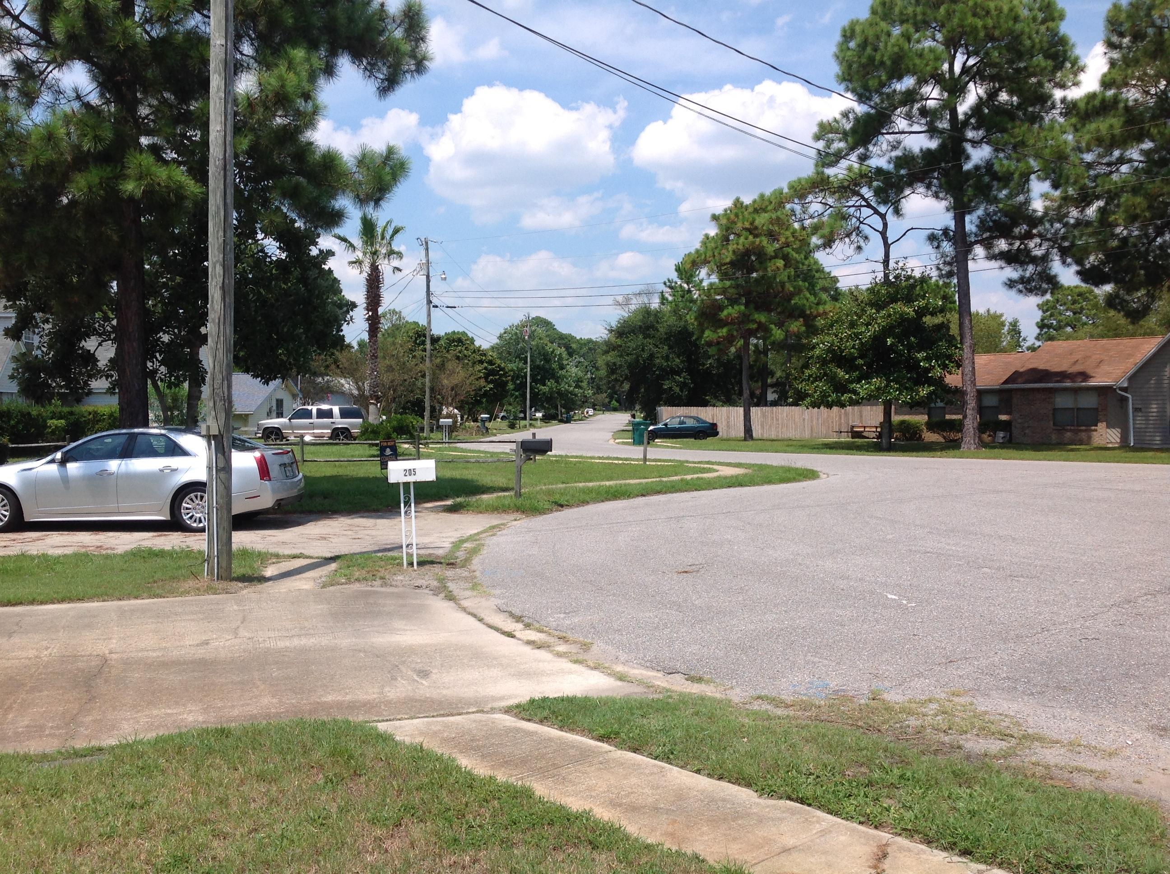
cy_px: 437
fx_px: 1181
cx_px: 585
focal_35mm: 35
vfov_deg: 40.6
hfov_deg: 52.7
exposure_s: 1/2016
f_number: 2.4
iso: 50
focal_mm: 4.28
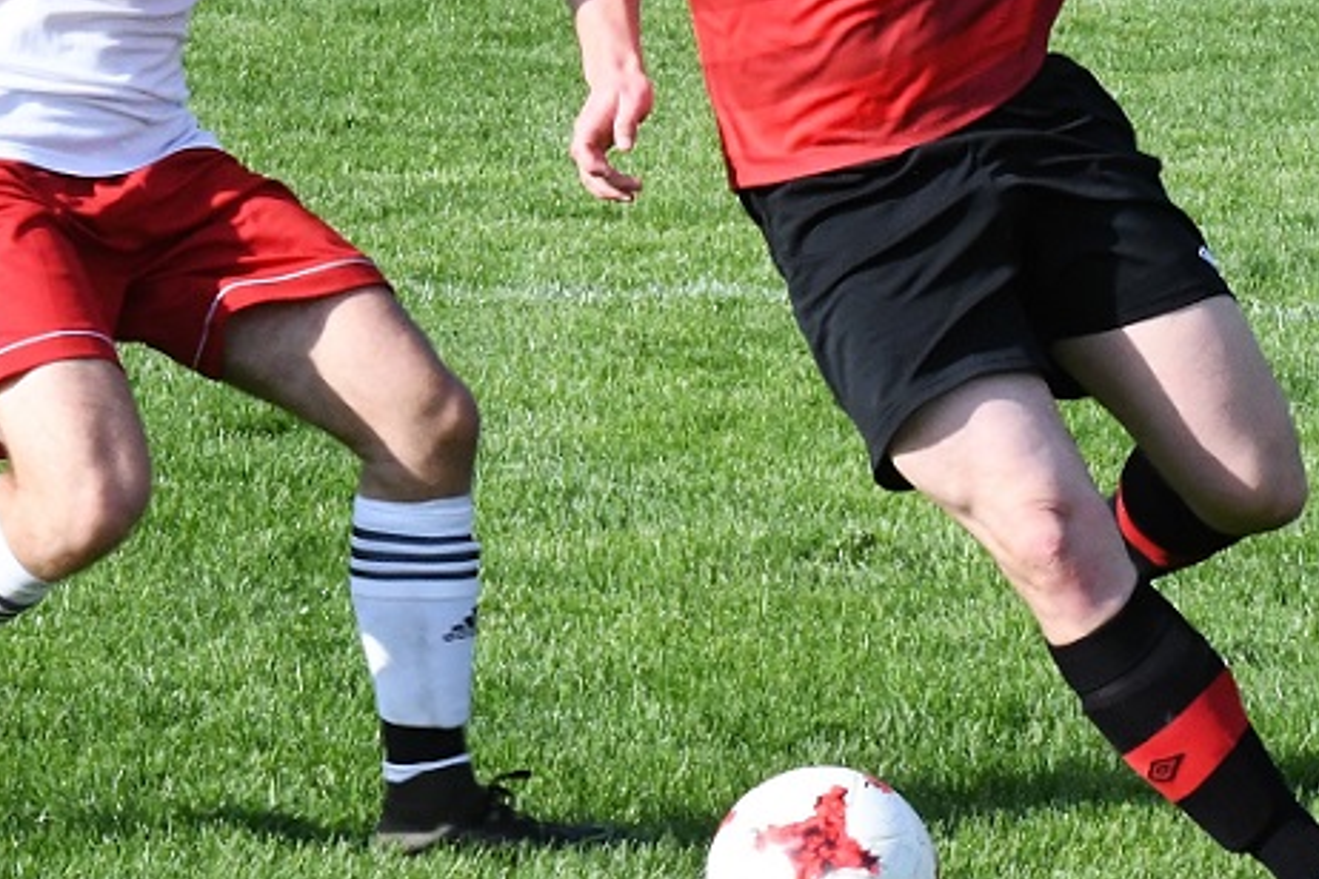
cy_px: 148
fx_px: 6997
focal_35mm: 191
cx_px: 751
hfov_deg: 10.8
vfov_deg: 7.2
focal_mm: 70
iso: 2500
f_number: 16
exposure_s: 1/1000
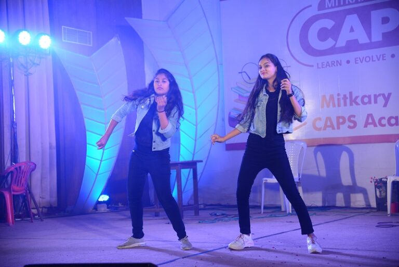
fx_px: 732
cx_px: 200
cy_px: 134
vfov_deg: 20.6
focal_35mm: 66
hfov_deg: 30.5
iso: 1600
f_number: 4
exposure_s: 1/400
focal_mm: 66
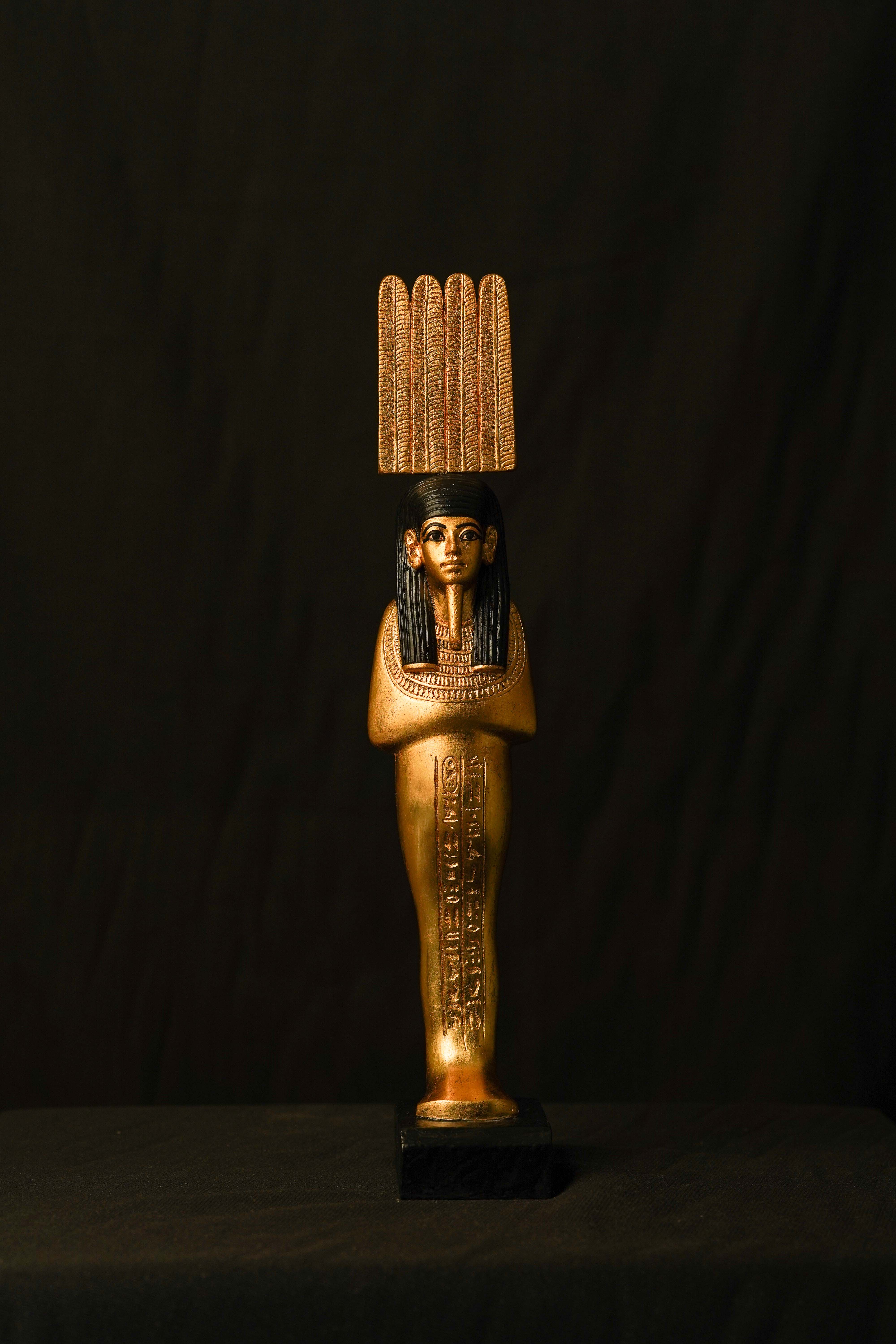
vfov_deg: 19.5
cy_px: 672
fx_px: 3920
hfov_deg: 13.0
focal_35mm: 105
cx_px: 448
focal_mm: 105
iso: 400
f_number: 5
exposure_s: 1/100
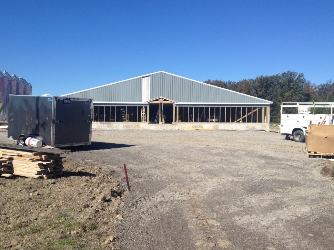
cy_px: 121
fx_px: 357
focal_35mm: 37
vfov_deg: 38.6
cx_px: 161
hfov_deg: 50.1
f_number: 2.4
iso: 50
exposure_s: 1/1905
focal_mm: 4.28
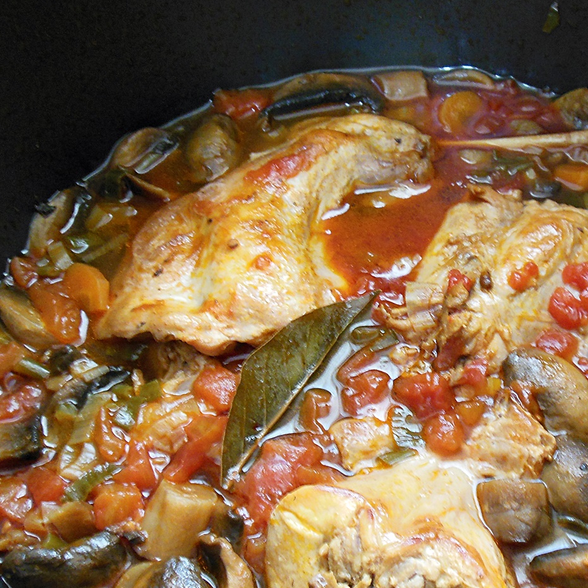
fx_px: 730
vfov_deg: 43.6
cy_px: 356
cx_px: 389
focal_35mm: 38
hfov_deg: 43.3
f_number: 3.2
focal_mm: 4.5
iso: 400
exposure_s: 1/10
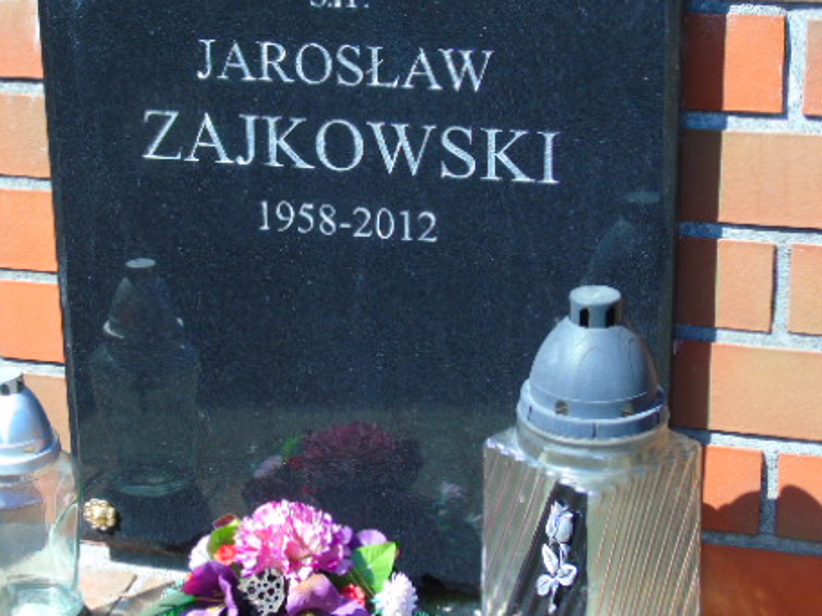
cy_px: 262
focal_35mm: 76
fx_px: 1804
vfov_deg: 19.4
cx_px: 298
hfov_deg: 25.6
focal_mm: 9.6
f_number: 4.3
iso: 80
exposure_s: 1/160
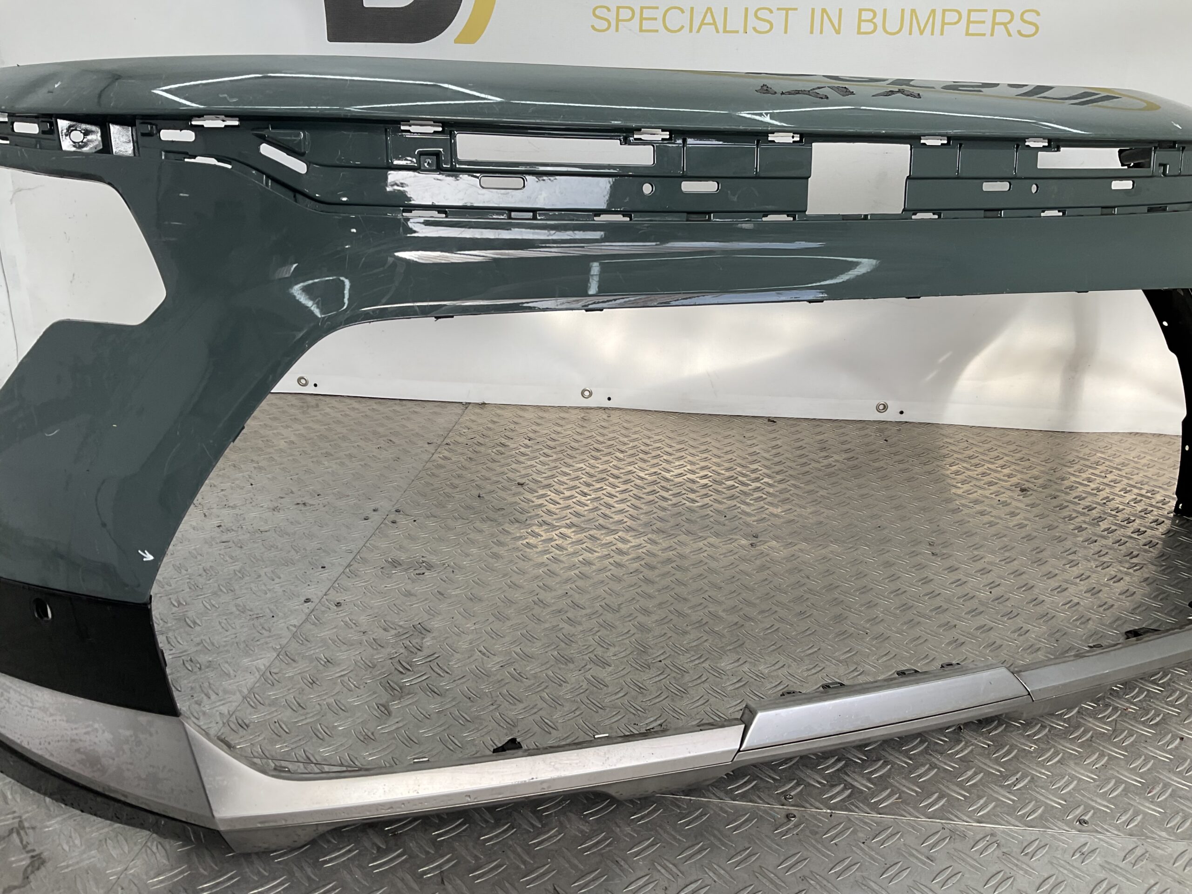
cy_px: 447
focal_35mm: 29
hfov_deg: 61.7
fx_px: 999
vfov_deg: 48.2
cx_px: 596
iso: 16
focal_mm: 3
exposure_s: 1/259
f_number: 1.8
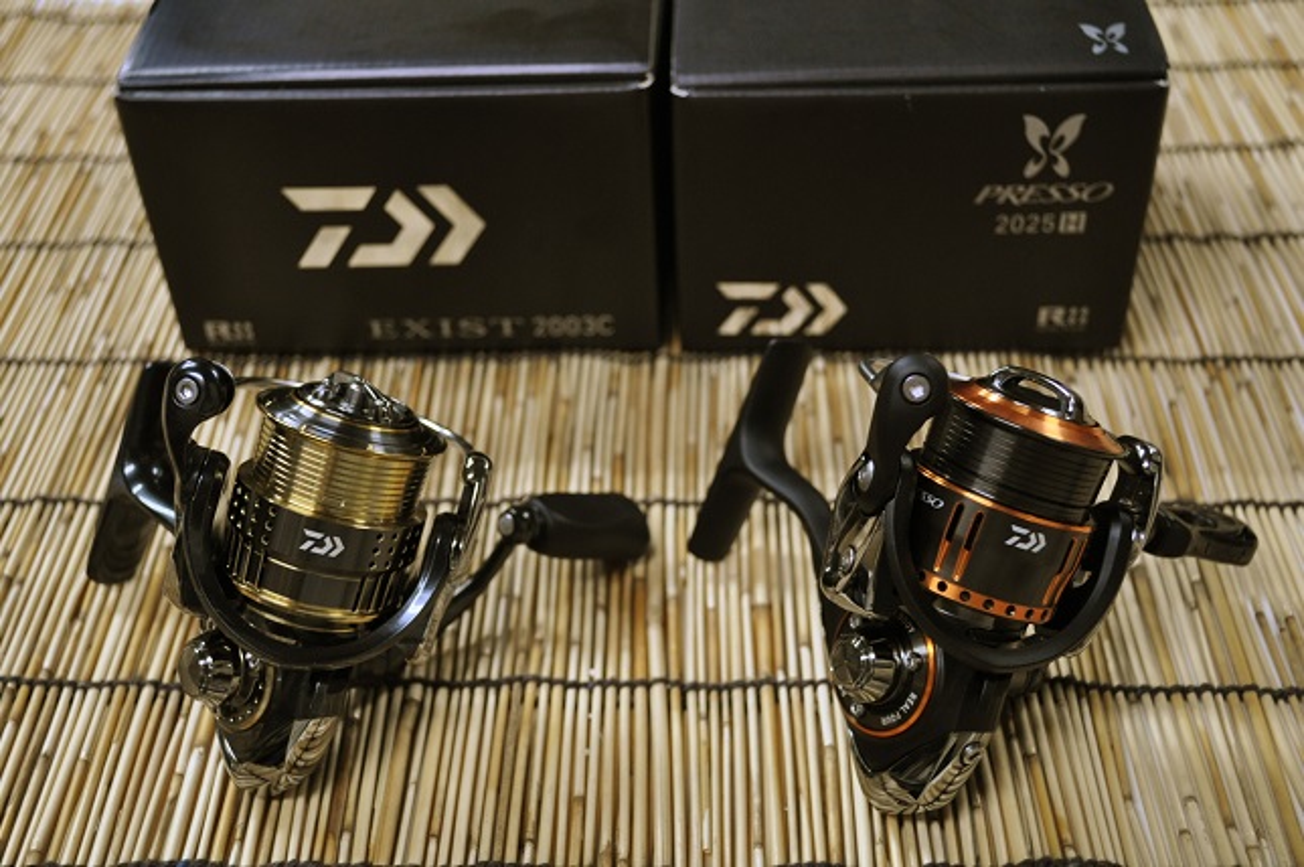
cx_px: 652
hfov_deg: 45.0
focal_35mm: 44
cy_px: 434
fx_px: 1574
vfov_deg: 30.8
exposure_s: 1/40
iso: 800
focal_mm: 29
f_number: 4.5
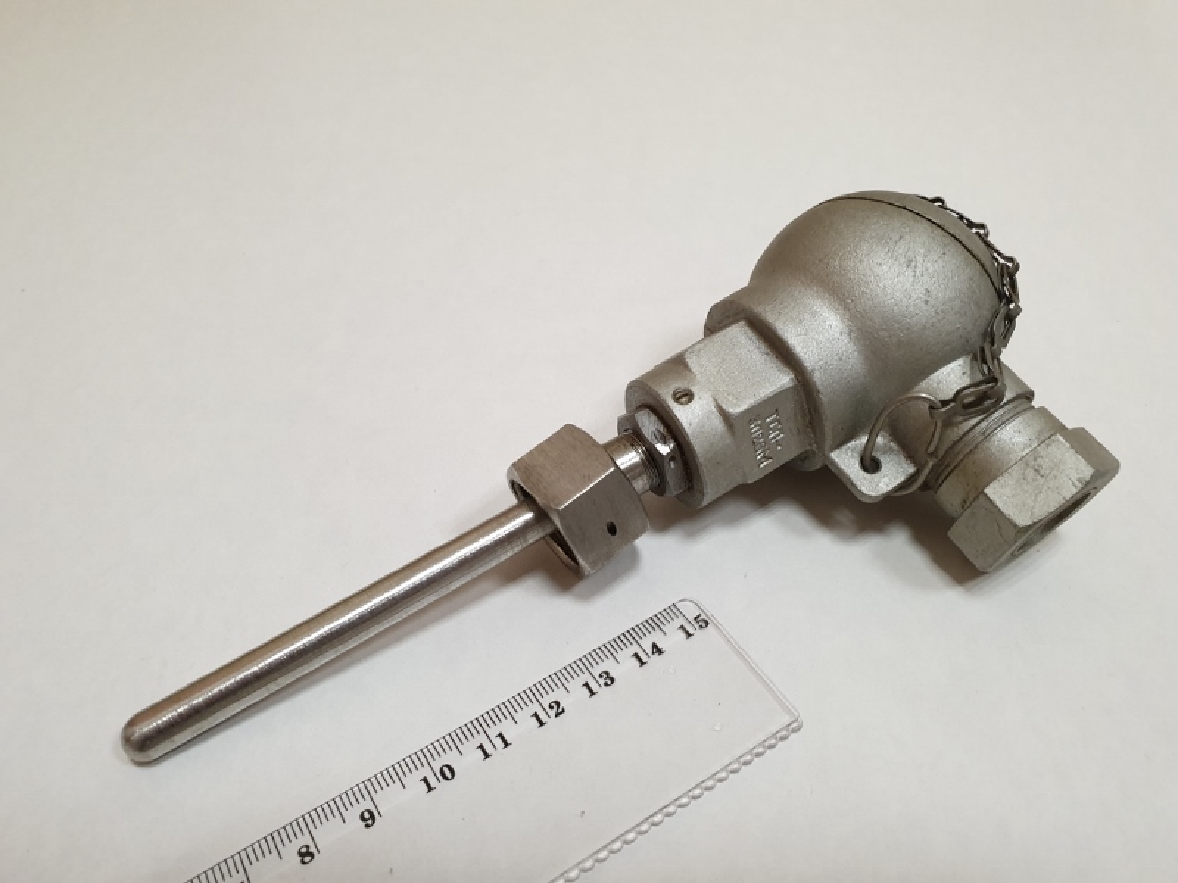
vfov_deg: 53.1
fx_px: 885
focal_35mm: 26
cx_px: 589
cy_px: 442
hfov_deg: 67.3
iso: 250
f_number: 2.4
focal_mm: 4.3
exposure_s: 1/50
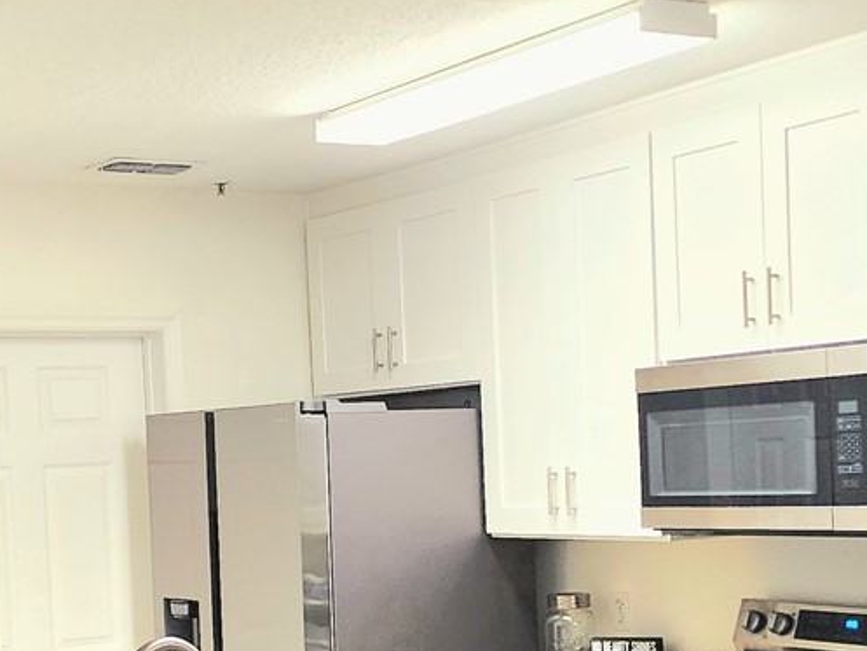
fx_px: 1854
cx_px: 267
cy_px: 536
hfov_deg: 26.1
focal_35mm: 74
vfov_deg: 19.7
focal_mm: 6.4
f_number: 1.8
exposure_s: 1/120
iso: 200
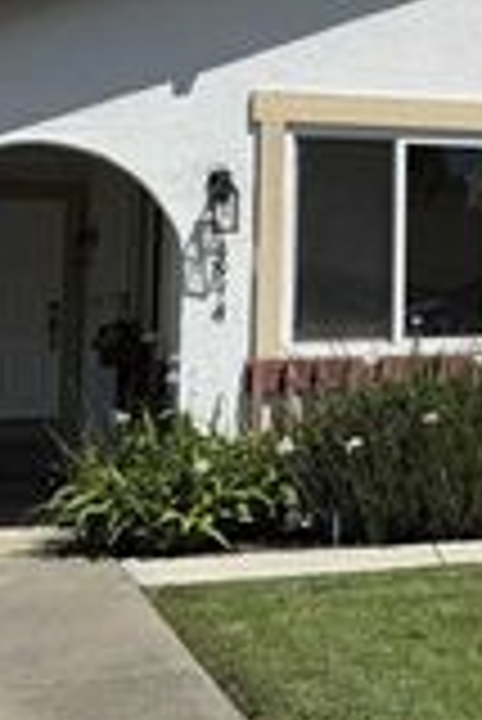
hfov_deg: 16.0
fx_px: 1563
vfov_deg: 25.4
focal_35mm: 78
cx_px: 725
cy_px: 119
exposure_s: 1/8130
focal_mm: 6.76
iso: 80
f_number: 1.78
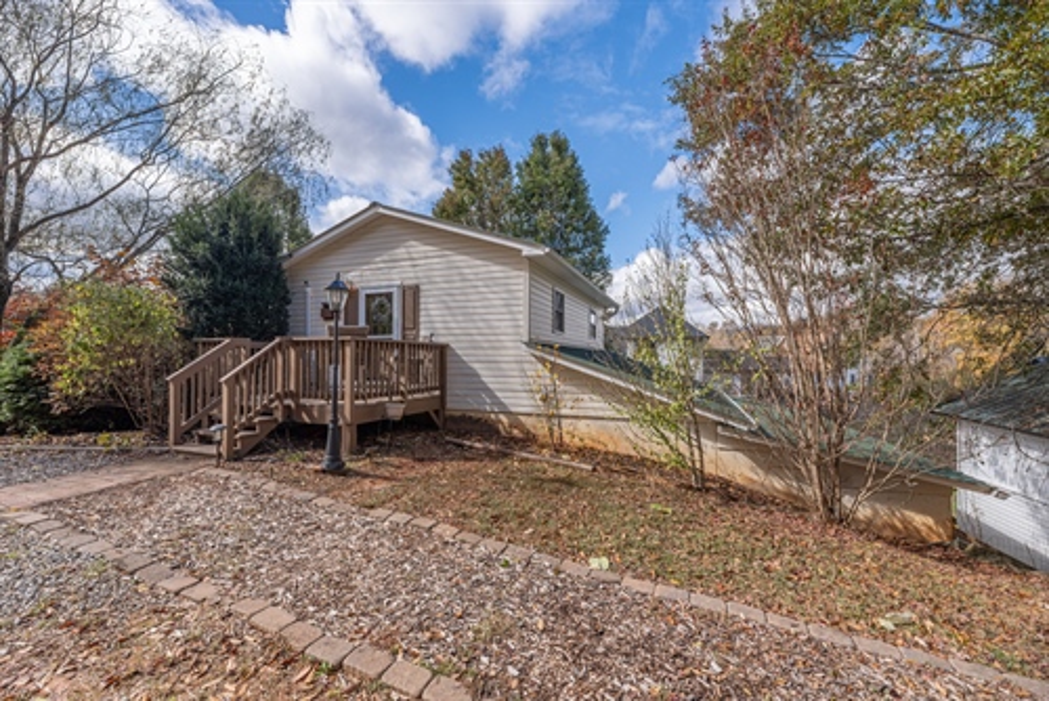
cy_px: 350
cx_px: 524
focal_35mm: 14
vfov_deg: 81.3
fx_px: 408
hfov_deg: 104.2
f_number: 7.1
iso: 320
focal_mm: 14
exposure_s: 1/1600
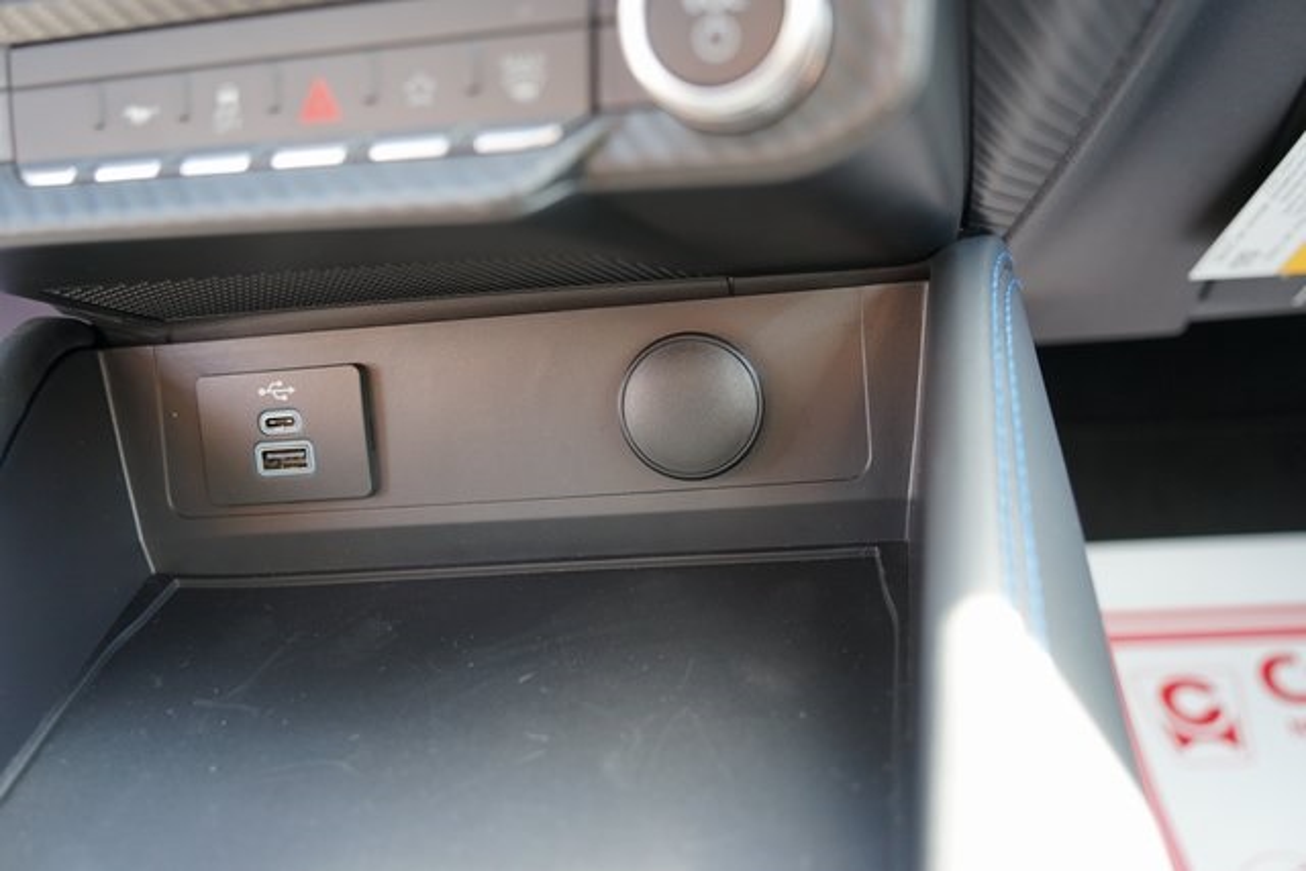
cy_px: 436
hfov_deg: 63.6
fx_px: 1052
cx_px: 653
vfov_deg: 45.0
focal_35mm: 29
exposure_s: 1/60
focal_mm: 29
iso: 640
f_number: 4
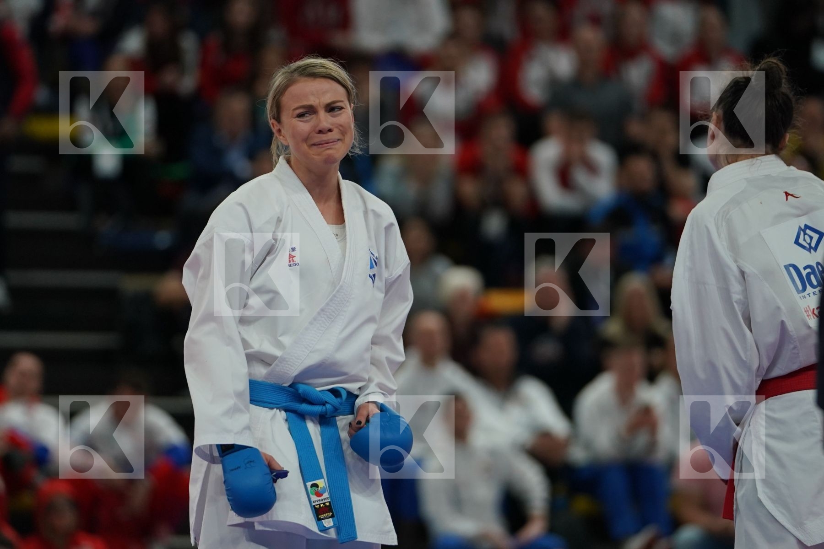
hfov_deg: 7.5
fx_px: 6317
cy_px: 274
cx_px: 412
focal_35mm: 276
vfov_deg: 5.0
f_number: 2.8
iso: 1250
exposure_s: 1/1000
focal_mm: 184
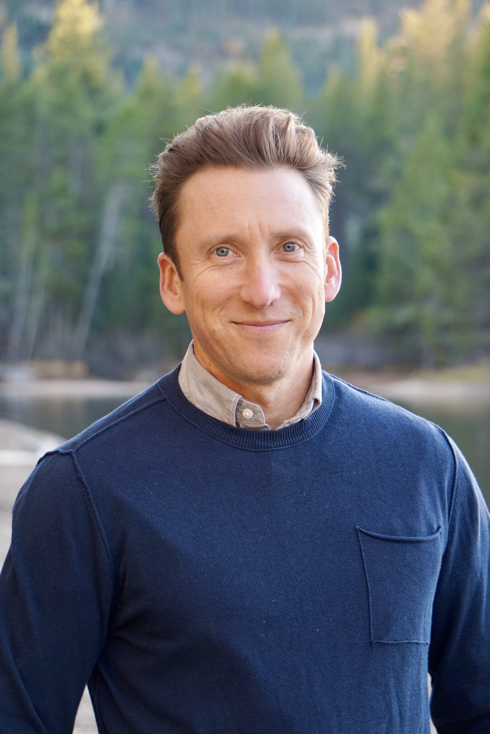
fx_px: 2235
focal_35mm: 110
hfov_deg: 12.5
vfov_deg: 18.7
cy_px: 367
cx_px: 245
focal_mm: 73
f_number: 4.5
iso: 800
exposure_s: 1/200
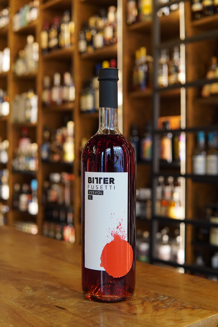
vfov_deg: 43.6
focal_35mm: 45
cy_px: 164
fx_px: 409
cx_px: 109
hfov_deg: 29.9
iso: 1600
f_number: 3.2
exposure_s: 1/160
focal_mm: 30
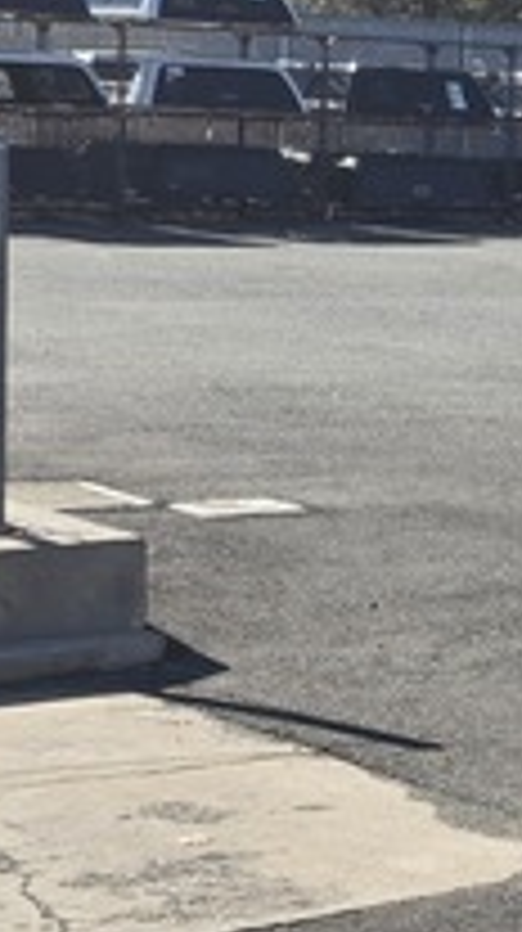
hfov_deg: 7.7
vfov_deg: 17.7
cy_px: 324
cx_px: 1912
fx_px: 2986
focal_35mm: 121
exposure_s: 1/3972
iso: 80
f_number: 1.7
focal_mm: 6.25
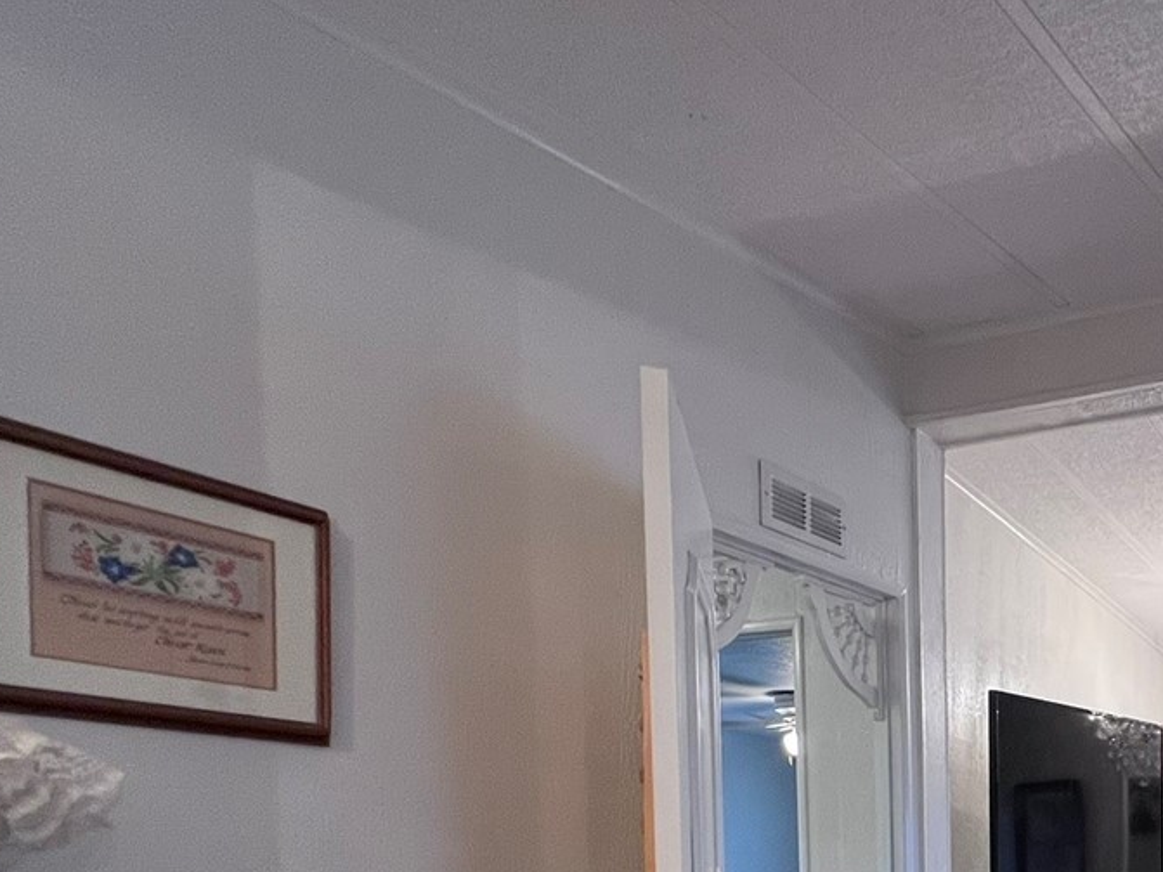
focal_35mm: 31
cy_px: 900
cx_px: 1166
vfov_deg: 39.3
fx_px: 1041
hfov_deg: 48.1
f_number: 1.8
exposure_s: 1/120
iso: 160
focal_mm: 1.57
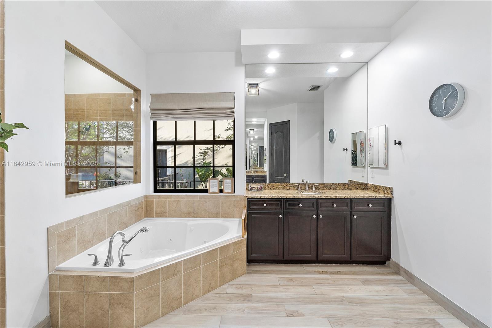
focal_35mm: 15
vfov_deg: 77.3
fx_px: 205
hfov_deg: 100.4
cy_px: 164
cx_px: 246
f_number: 11
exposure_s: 1/3
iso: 160
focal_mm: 10
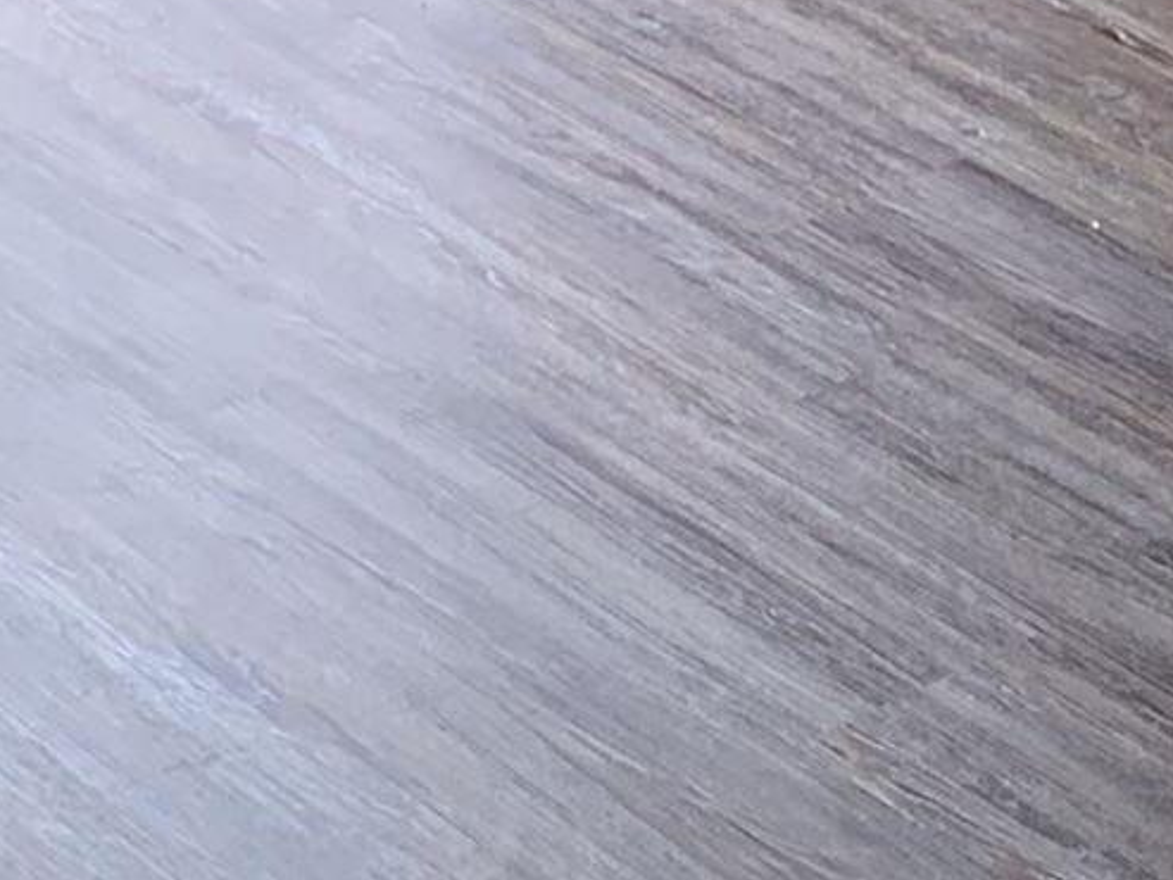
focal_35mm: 162
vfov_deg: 8.6
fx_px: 5491
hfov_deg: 12.2
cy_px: -1020
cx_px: 666
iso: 40
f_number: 1.8
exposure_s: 1/120
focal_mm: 4.25
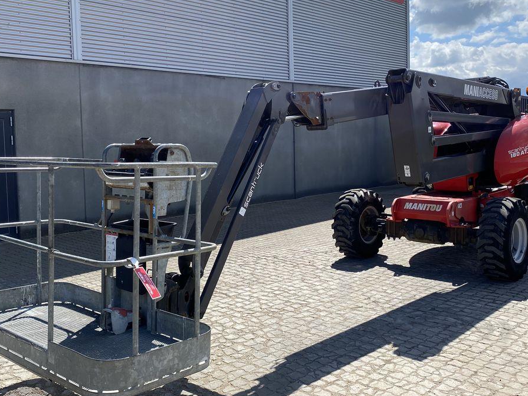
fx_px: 565
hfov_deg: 50.1
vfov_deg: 38.7
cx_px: 274
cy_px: 181
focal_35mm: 37
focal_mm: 4.25
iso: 32
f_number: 1.8
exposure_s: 1/2571
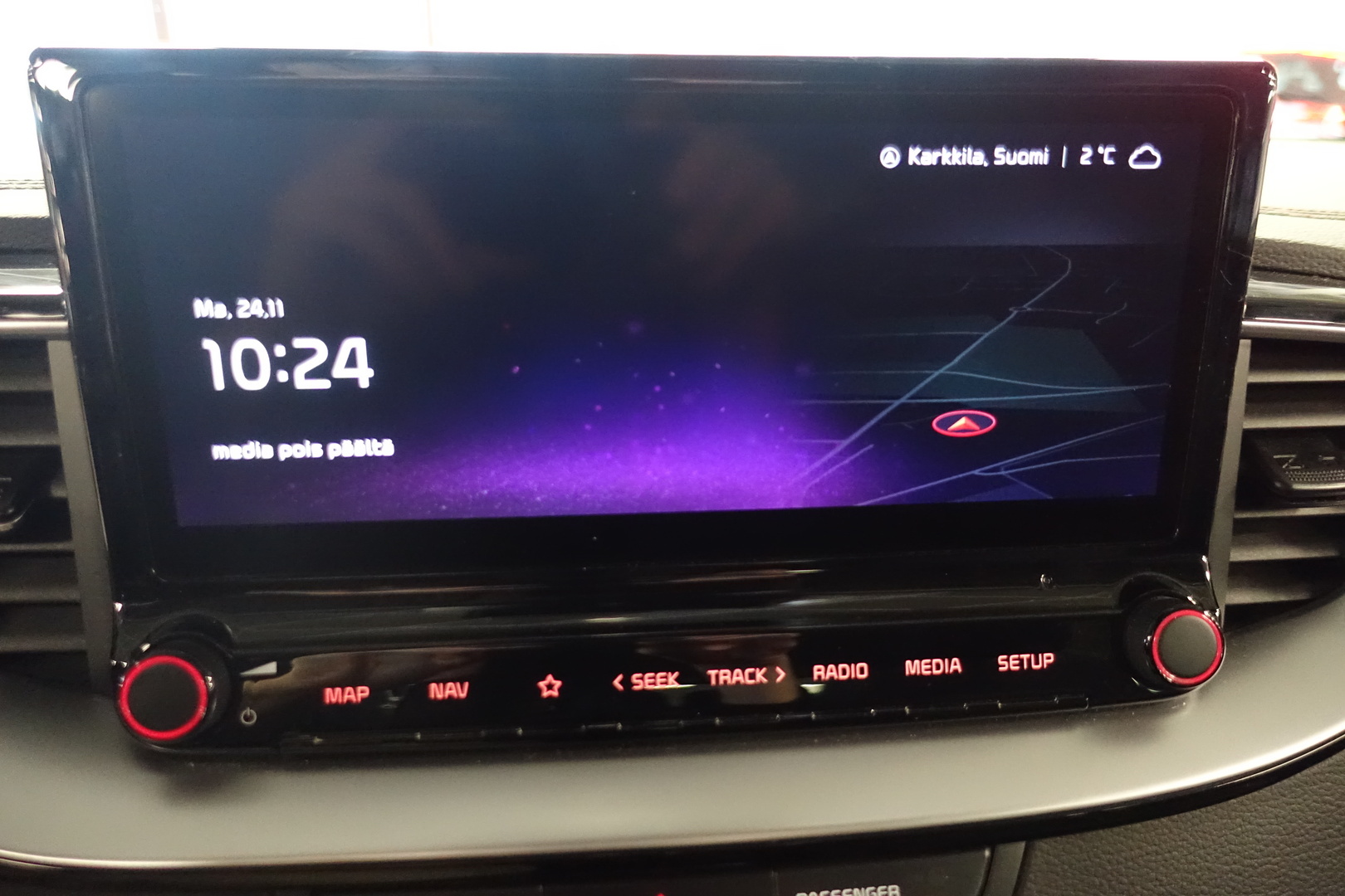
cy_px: 448
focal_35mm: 24
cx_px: 672
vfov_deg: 53.1
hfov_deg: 73.7
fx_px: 897
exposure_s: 1/60
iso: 3200
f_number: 1.8
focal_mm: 8.8
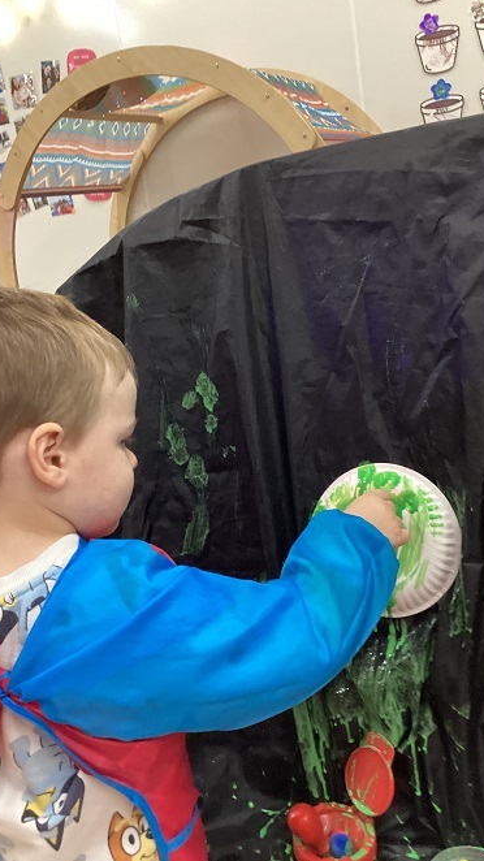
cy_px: 429
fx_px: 776
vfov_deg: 58.0
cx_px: 222
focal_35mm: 34
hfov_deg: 34.6
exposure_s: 1/50
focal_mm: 3.3
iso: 320
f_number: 2.4
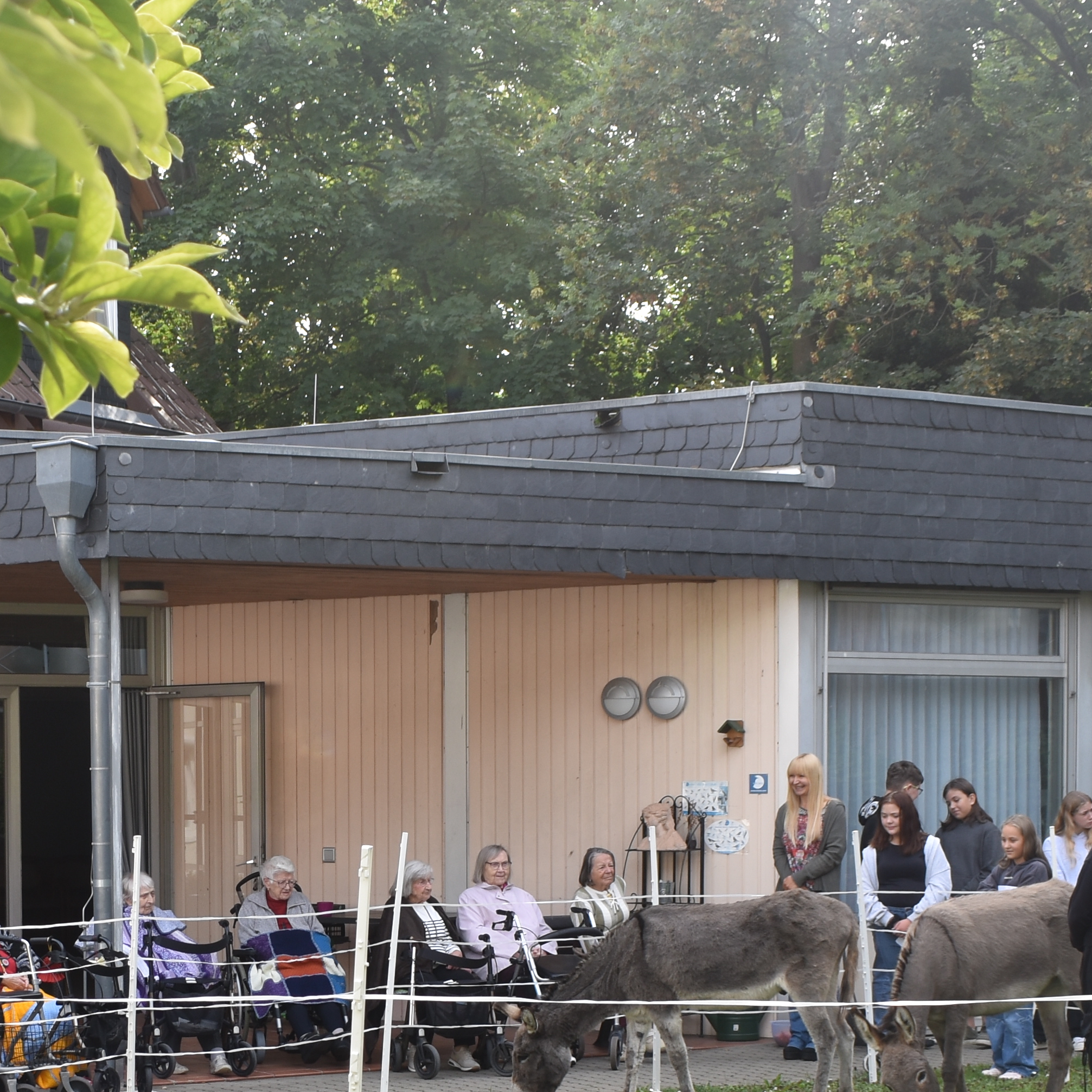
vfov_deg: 22.3
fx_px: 2712
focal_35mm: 76
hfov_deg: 22.4
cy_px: 963
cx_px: 205
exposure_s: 1/125
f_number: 5.6
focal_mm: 20
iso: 100
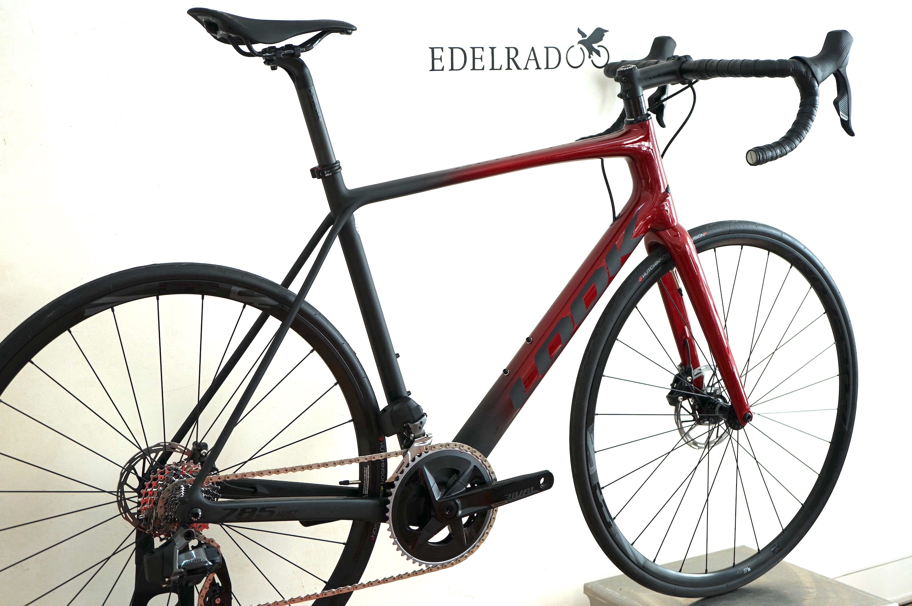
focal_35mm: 54
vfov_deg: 25.0
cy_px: 303
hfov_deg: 36.9
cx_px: 456
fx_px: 1367
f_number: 5
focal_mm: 54
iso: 320
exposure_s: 1/160
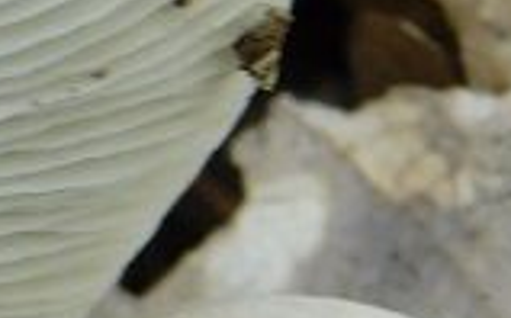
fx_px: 8528
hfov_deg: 3.4
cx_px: -656
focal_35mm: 613
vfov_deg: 2.1
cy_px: 270
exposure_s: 1/30
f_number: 4.8
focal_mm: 20.3
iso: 140
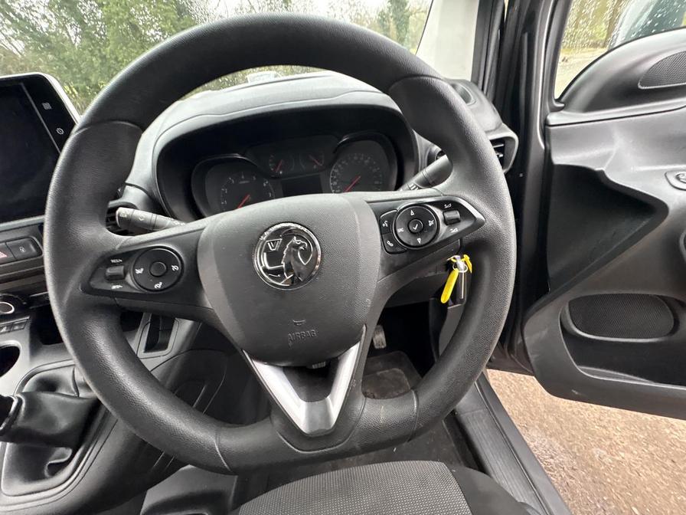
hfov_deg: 102.1
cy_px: 258
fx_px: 277
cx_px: 343
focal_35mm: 14
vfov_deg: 85.7
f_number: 2.2
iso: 500
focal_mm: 2.22
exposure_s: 1/60
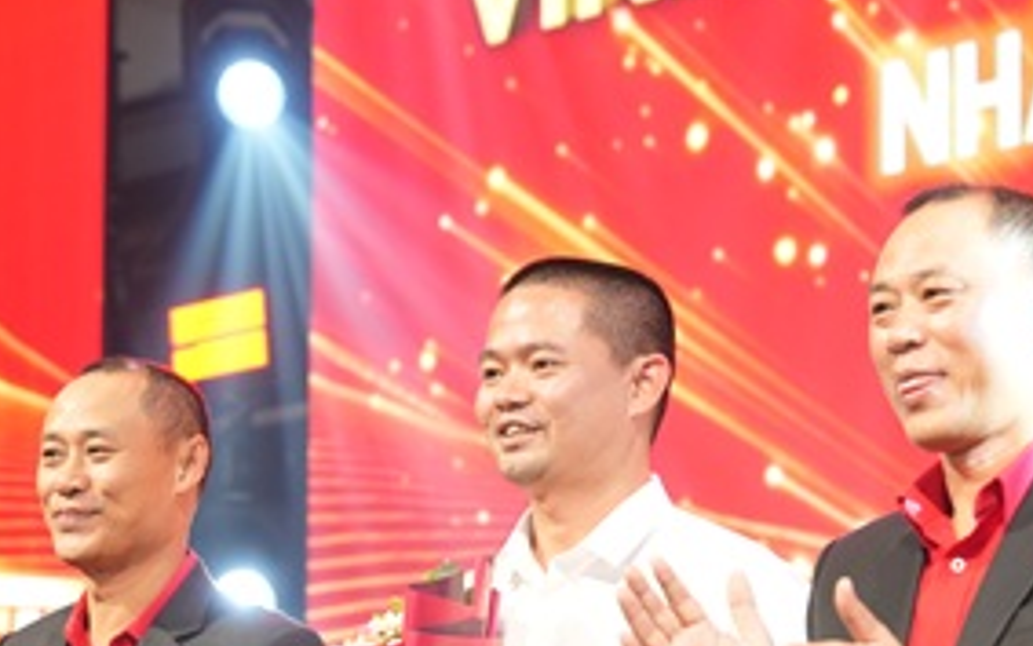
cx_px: 569
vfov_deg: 8.6
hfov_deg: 13.9
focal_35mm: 151
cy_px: 620
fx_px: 4252
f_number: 3.5
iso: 800
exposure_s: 1/160
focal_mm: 70
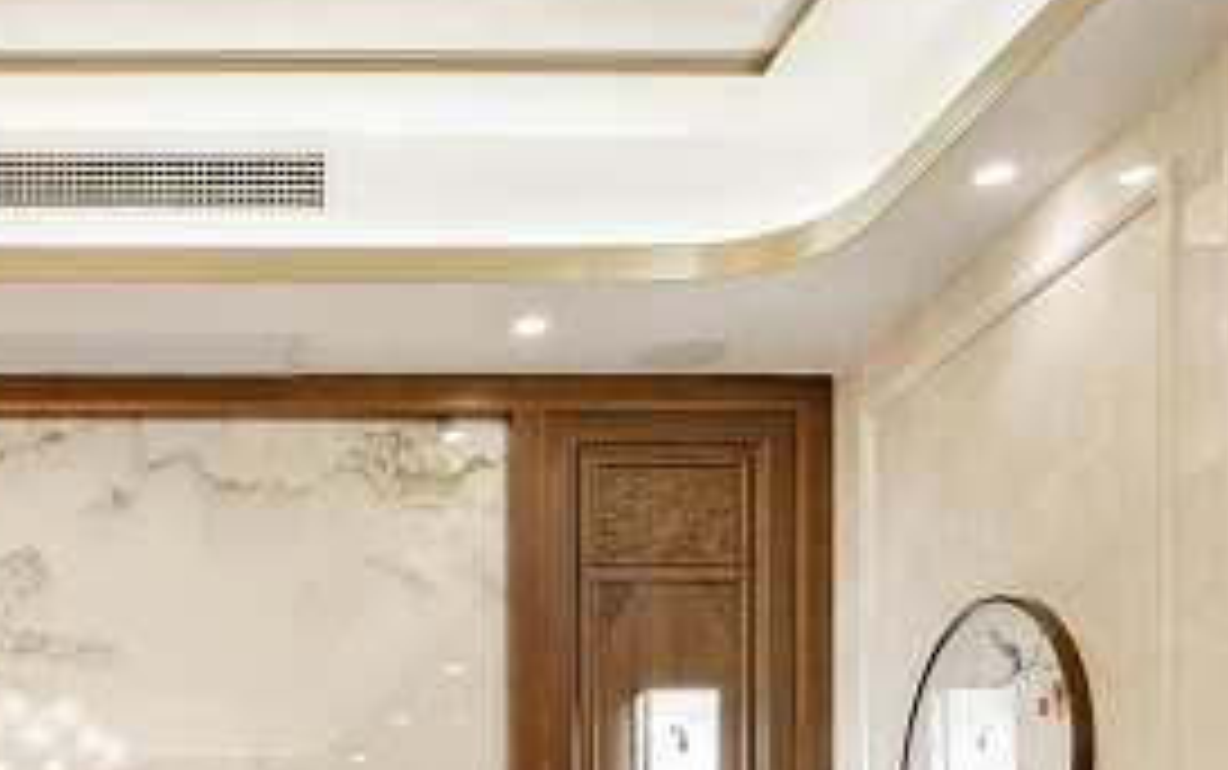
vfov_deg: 20.3
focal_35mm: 57
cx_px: 11
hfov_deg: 32.9
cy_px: 1067
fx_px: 1909
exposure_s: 1/15
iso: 50
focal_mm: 17
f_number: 8
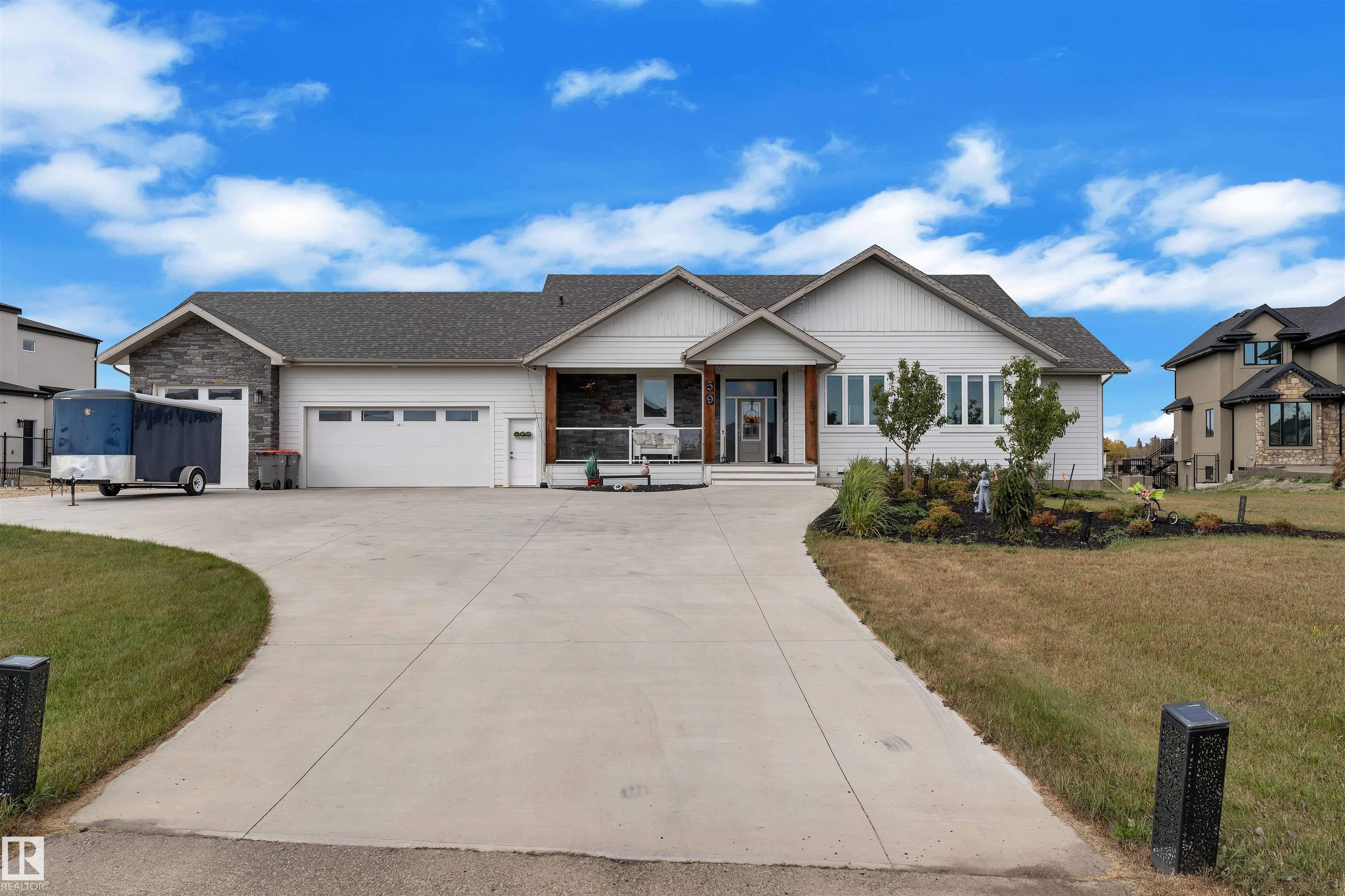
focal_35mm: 24
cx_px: 672
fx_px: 897
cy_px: 448
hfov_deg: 73.7
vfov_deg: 53.1
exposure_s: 1/500
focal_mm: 24
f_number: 8
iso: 160
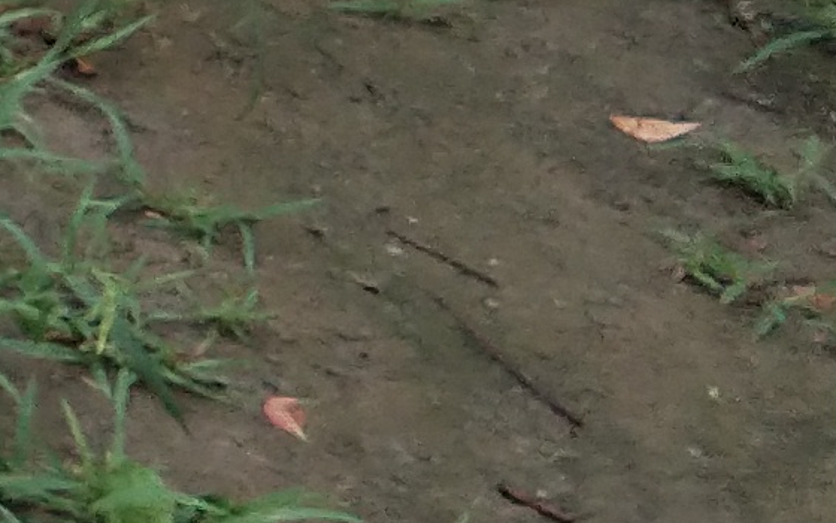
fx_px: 5559
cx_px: -2260
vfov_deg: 5.3
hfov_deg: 7.0
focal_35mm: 244
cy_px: -188
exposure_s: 1/100
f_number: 2.2
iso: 100
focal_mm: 3.69
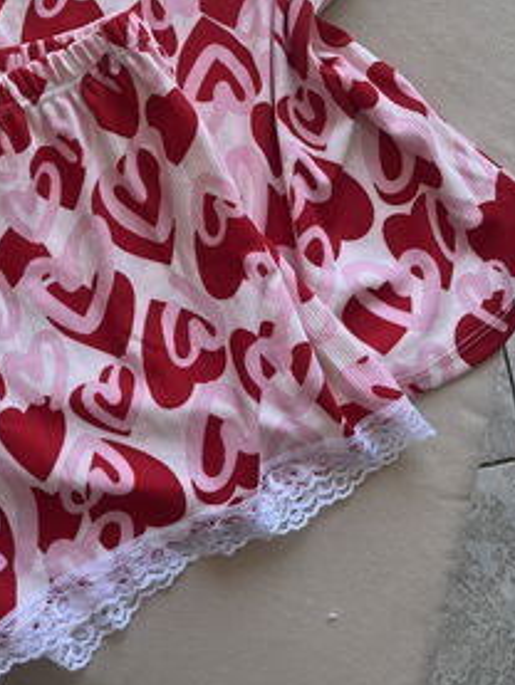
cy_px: 122
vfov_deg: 36.7
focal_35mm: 50
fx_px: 991
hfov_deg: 28.4
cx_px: 89
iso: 50
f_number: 1.6
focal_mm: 5.1
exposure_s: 1/186
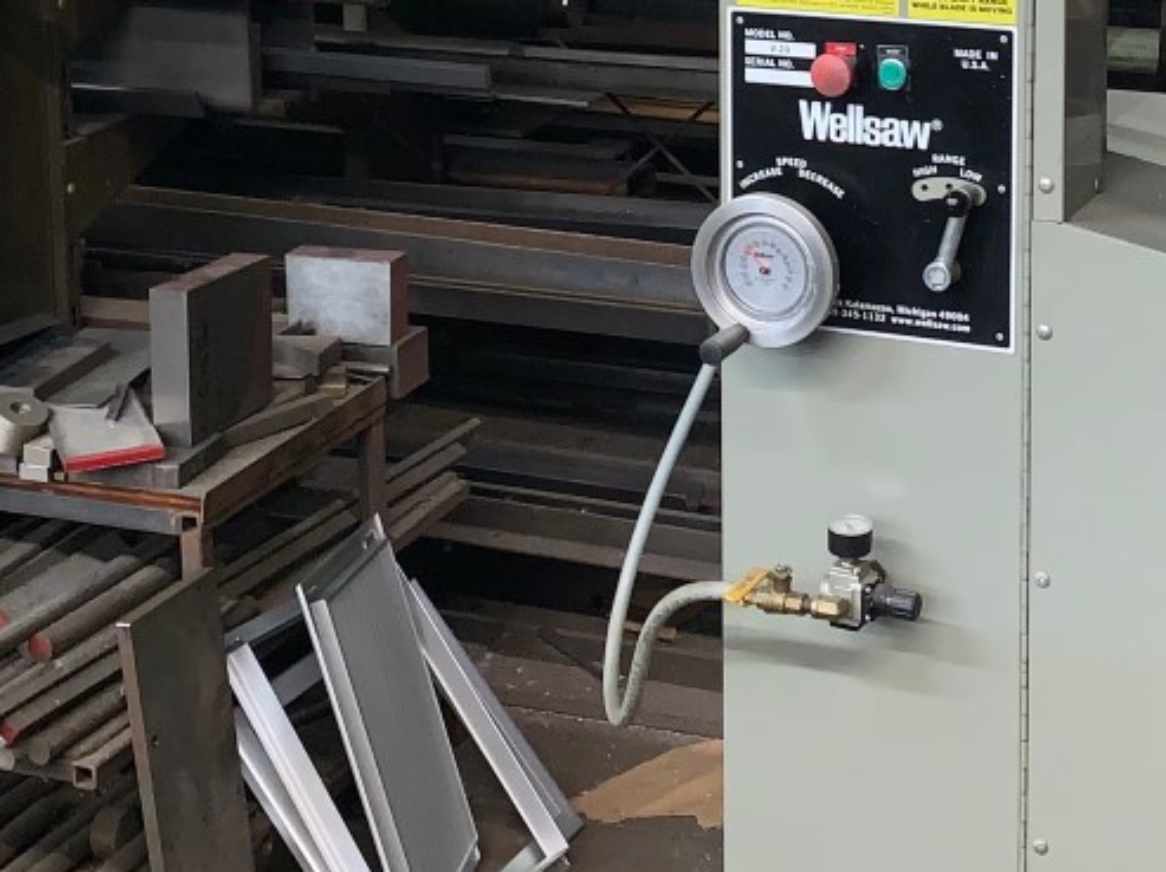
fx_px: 2558
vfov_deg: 18.8
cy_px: -28
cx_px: 769
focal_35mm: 76
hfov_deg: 25.6
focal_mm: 4.25
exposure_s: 1/12
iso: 64
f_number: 1.8
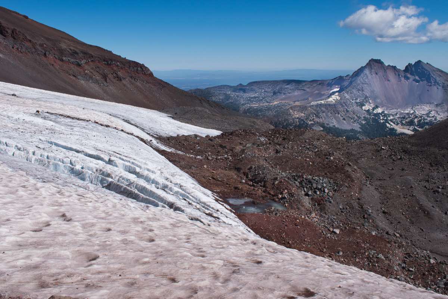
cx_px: 224
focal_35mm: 32
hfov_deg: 59.5
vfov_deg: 41.7
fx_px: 392
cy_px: 150
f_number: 11
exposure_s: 1/500
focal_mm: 21
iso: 200
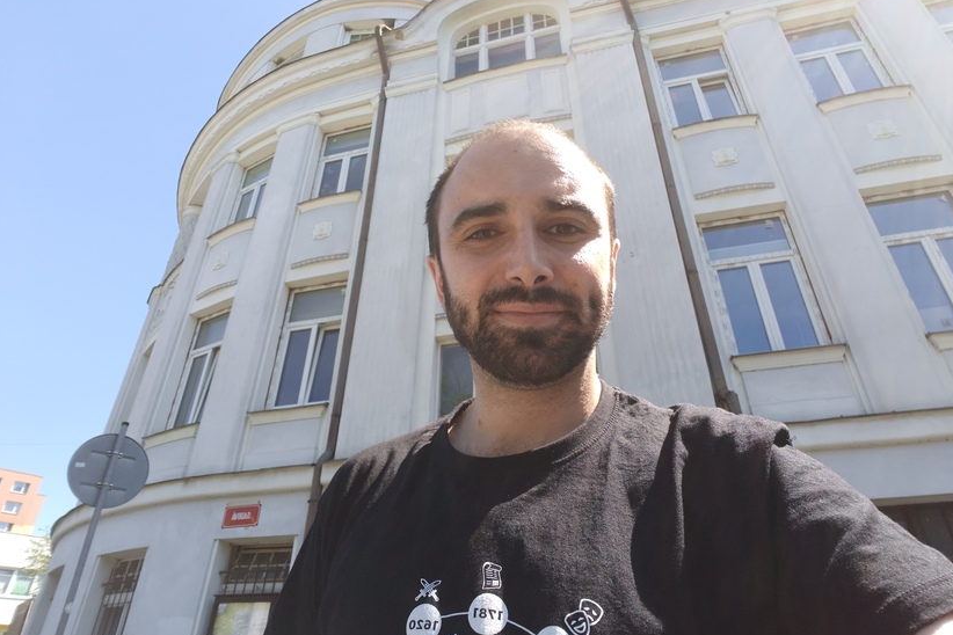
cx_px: 478
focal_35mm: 22
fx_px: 582
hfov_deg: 78.6
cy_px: 289
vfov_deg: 57.1
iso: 50
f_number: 2.4
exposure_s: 1/192
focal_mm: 3.23
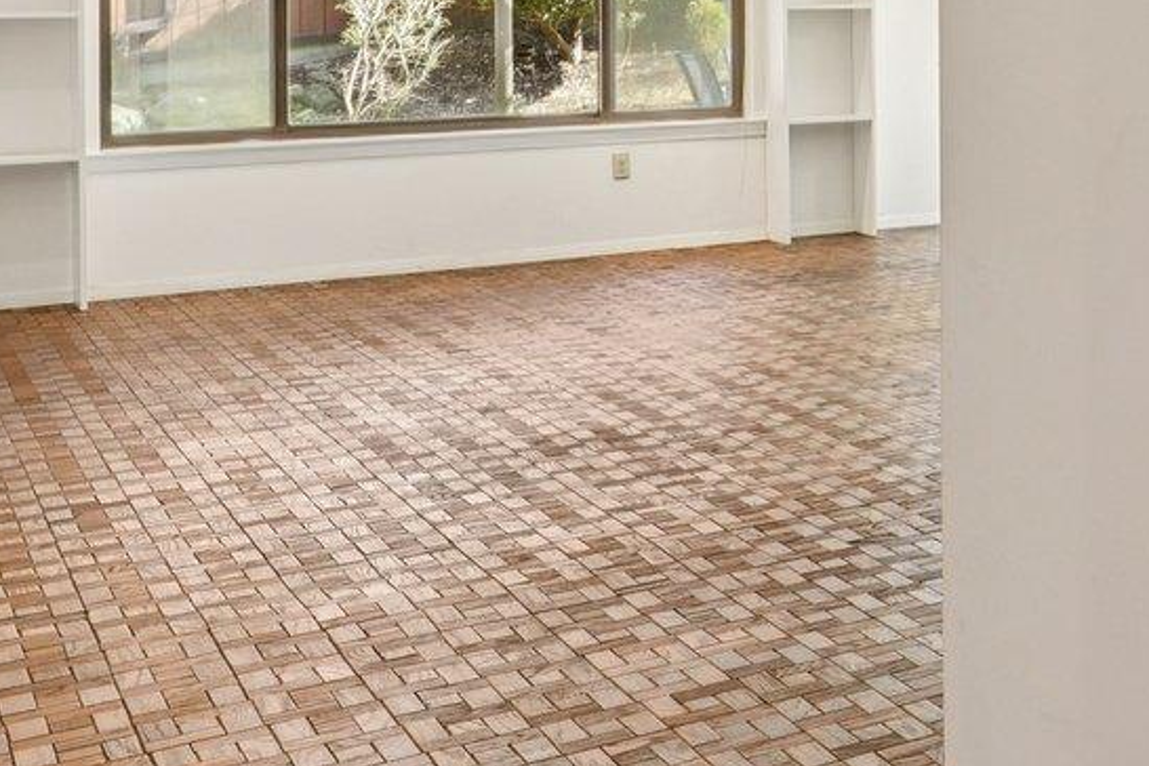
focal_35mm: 60
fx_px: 1915
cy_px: -54
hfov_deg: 26.7
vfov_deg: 21.6
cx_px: 1597
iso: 400
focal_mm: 16
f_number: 8
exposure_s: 1/10
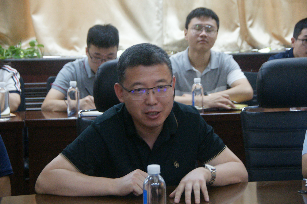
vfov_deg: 15.2
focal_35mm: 90
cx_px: 154
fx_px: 767
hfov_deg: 22.6
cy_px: 102
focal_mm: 60
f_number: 4.5
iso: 800
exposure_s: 1/15
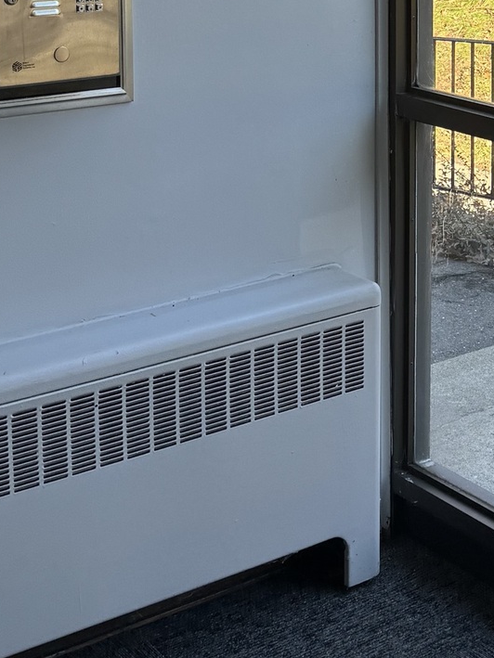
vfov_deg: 24.0
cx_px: 566
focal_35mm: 78
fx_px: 1484
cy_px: 19
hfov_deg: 18.1
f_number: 1.78
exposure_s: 1/451
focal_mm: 6.76
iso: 80
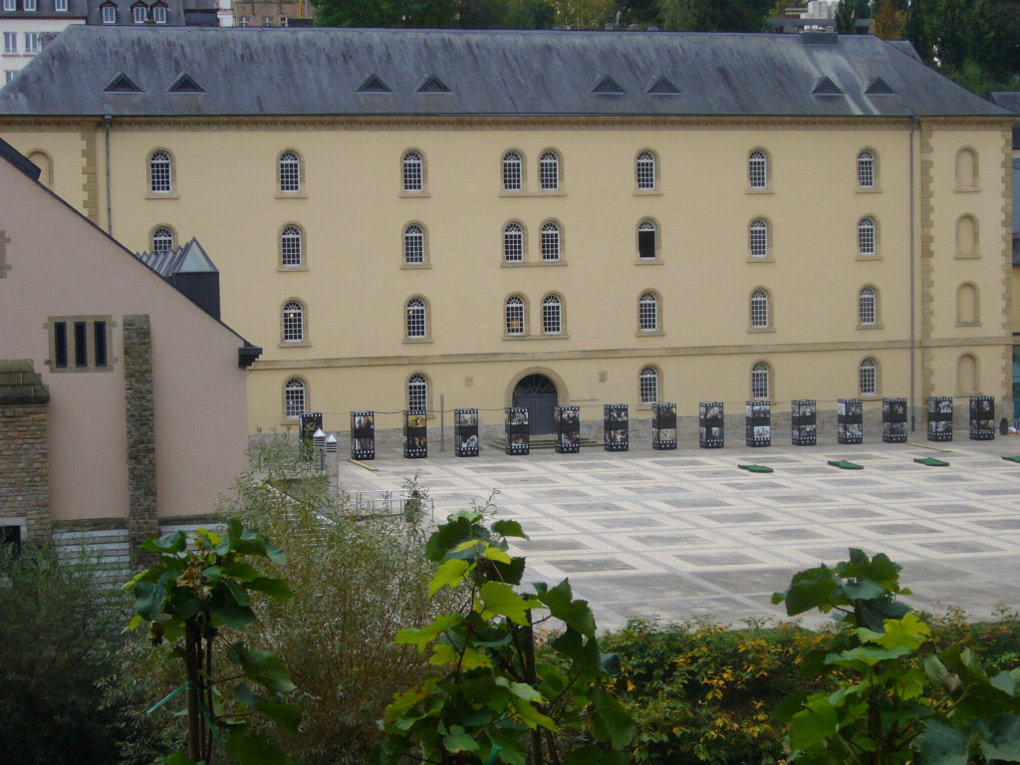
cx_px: 510
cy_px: 382
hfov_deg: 26.3
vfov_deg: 19.9
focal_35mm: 74
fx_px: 2180
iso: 100
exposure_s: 1/200
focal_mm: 12.2
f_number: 4.1
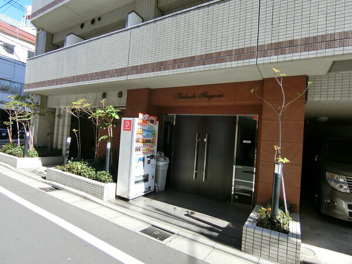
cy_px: 132
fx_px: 193
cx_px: 176
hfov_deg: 84.7
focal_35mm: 19
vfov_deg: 68.7
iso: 80
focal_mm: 4.06
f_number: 2.7
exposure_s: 1/500
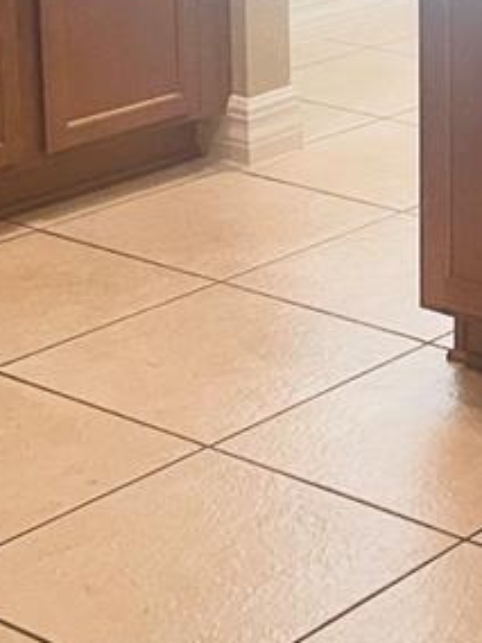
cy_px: -84
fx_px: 2042
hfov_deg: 12.9
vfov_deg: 17.2
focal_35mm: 110
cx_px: 659
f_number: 1.6
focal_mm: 4.2
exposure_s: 1/60
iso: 100
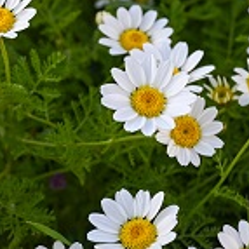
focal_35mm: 139
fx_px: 1131
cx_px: 24
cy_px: 151
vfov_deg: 12.6
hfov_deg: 12.5
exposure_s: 1/320
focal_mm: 39
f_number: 5.6
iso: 200
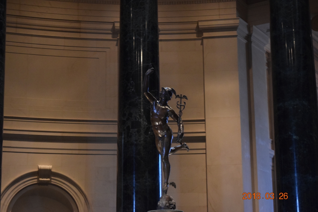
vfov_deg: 16.5
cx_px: 159
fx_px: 728
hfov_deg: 24.6
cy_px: 106
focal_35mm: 82
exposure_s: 1/60
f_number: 5.6
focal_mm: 55
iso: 3200
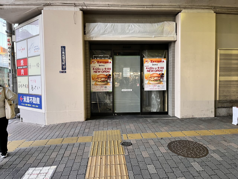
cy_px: 90
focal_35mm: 26
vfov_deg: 53.1
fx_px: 179
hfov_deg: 67.3
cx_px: 119
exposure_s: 1/50
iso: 100
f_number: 1.6
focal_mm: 5.1
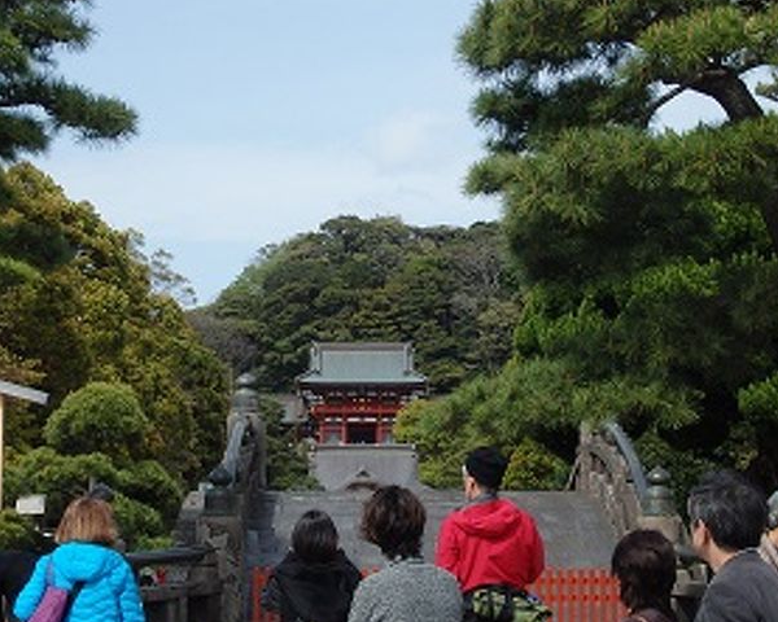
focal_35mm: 93
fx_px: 2141
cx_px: 379
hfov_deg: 20.6
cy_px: 310
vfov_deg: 16.5
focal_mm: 15.8
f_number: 4.8
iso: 125
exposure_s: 1/640
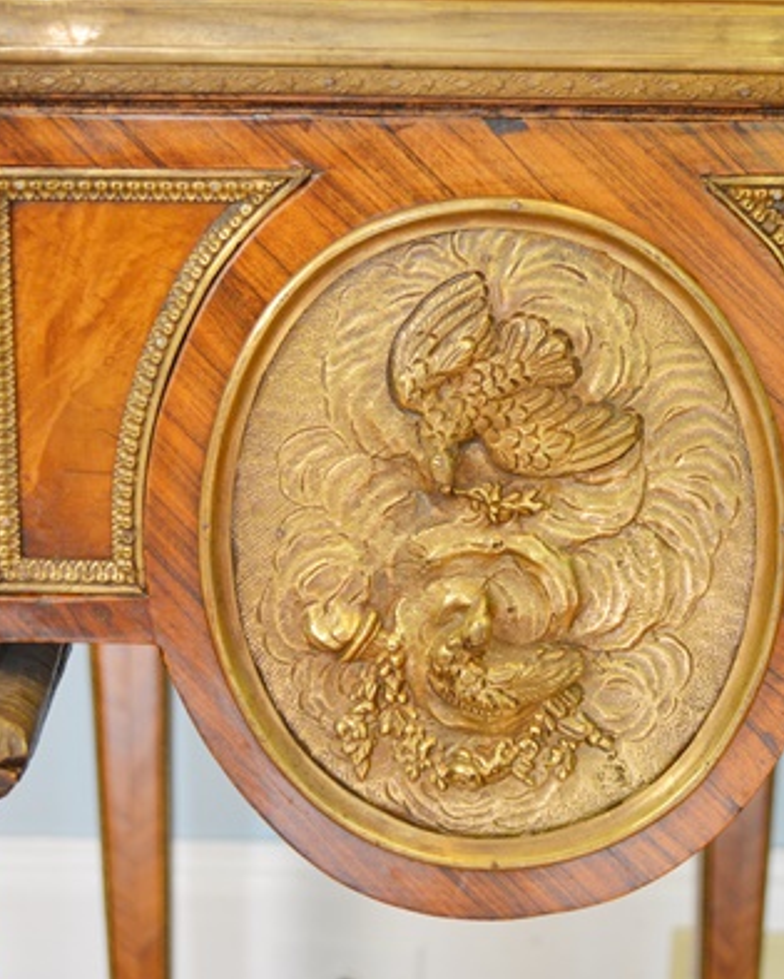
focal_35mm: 73
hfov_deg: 21.0
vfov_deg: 26.0
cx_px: 441
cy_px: 483
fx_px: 2115
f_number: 5
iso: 800
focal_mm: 34
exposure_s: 1/40
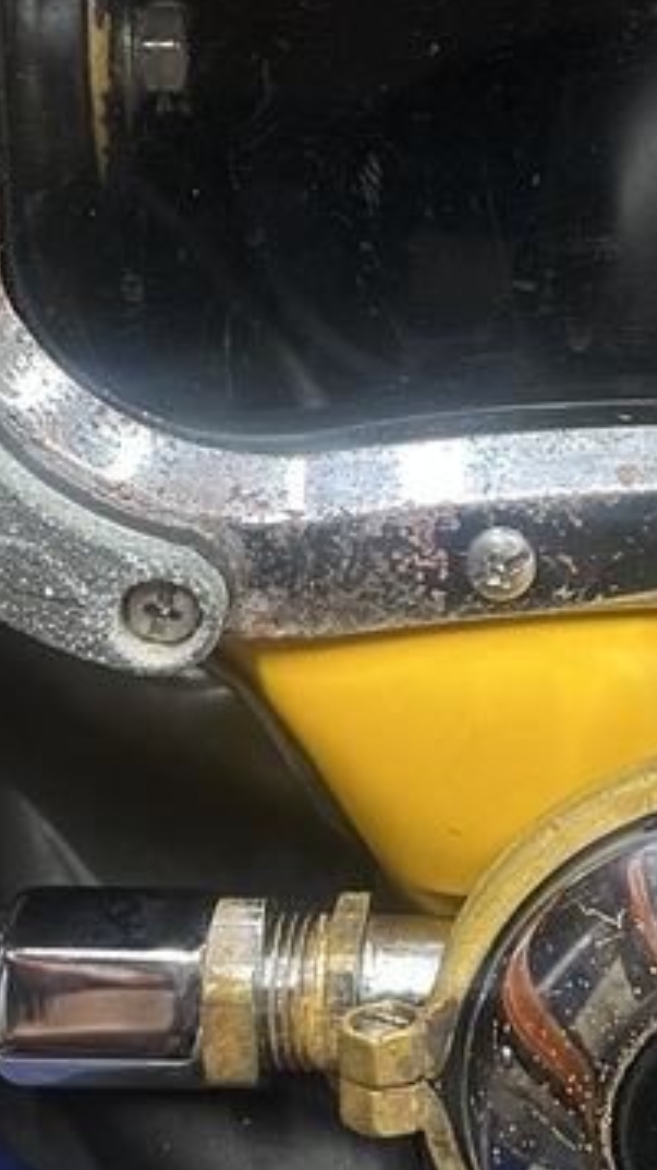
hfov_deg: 12.6
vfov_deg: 22.3
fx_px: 2946
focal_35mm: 95
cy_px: 320
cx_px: 624
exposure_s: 1/100
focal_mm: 5.7
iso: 100
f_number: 1.5
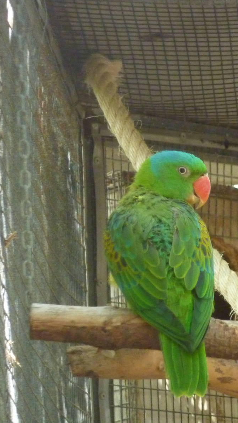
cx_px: 275
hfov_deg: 2.8
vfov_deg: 4.9
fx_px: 4905
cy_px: 211
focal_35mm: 437
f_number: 4.9
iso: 800
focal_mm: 49.2
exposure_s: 1/80
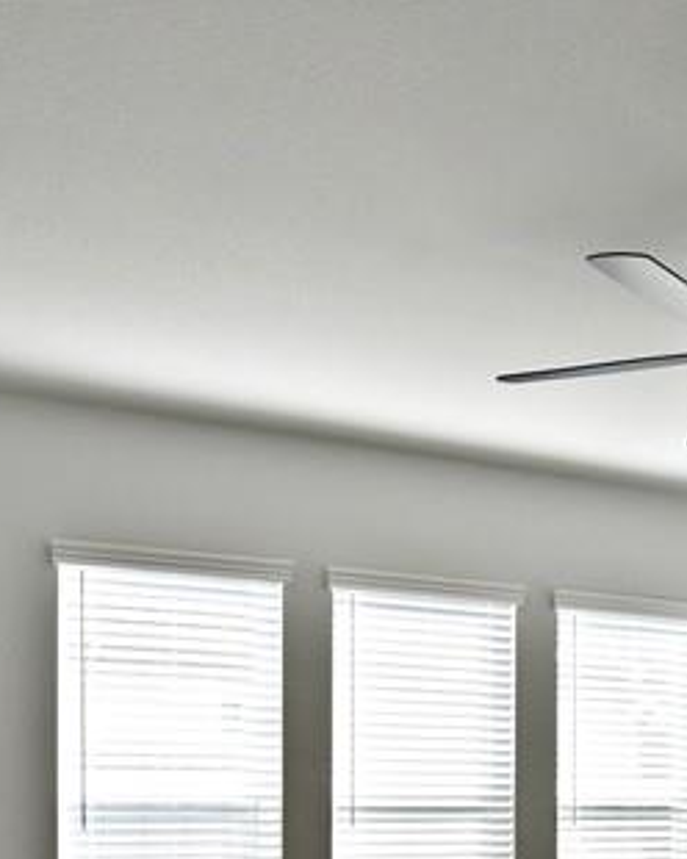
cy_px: 820
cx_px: 528
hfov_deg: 32.1
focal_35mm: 46
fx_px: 1169
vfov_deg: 36.9
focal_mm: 14
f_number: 6.3
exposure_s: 1/160
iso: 400
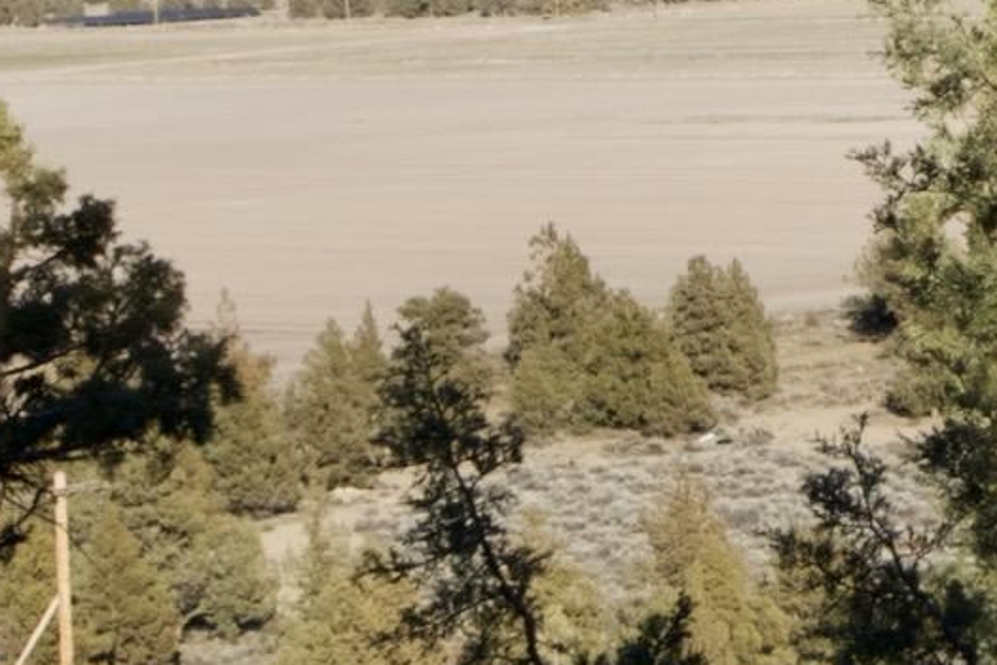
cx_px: 2011
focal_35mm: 171
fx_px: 4737
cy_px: -192
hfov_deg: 10.9
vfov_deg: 7.9
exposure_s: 1/250
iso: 100
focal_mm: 24
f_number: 8
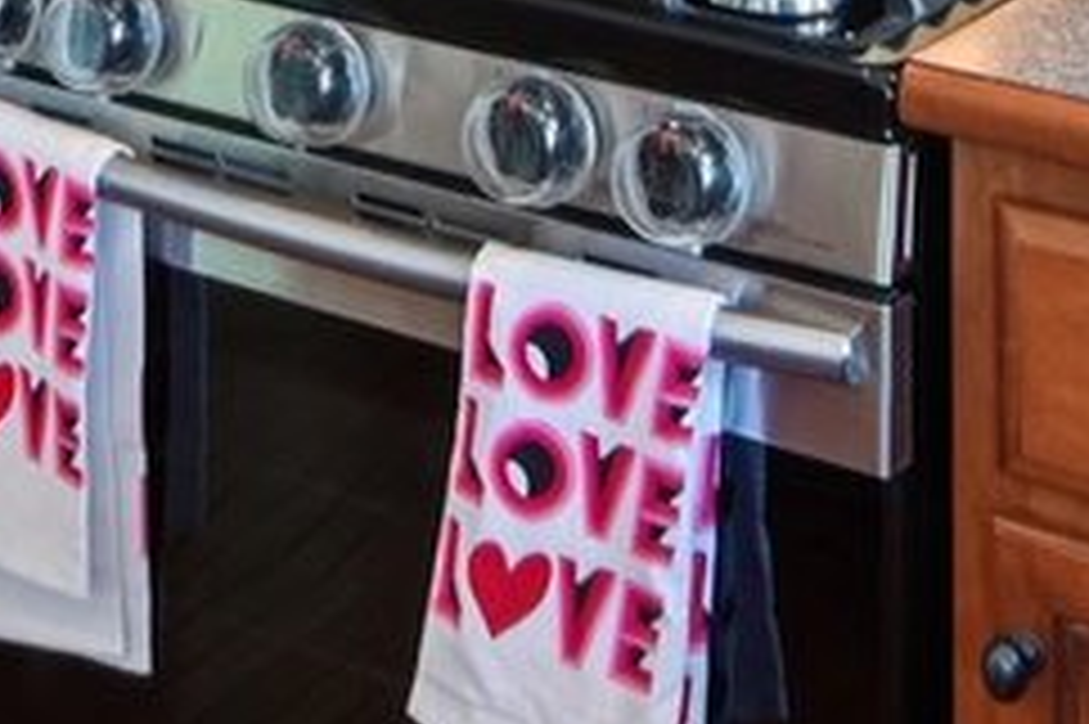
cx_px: 176
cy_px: -931
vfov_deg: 11.0
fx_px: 3234
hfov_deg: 18.9
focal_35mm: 107
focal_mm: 16
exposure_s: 1/4
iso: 400
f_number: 13
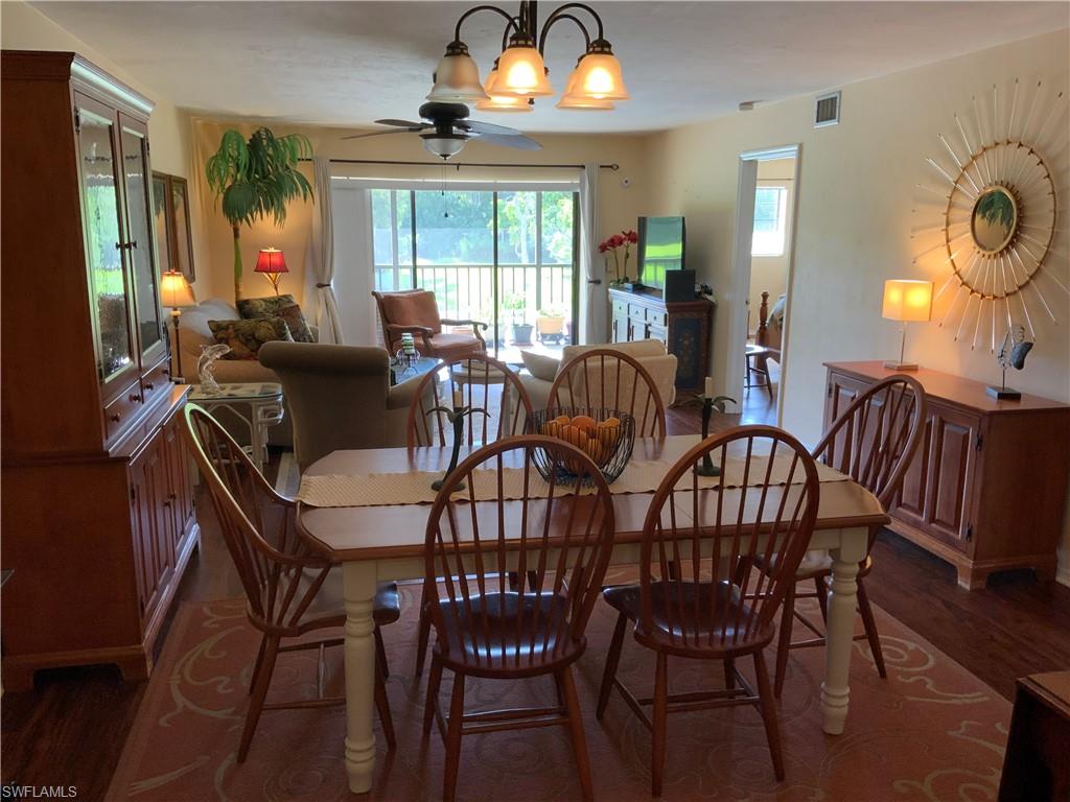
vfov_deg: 48.2
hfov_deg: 61.7
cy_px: 401
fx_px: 896
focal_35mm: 29
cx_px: 535
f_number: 1.8
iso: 160
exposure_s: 1/60
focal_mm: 3
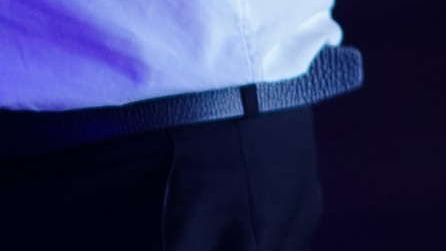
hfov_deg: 4.2
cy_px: -538
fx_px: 6044
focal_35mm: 511
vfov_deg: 2.4
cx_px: -144
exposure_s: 1/100
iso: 1000
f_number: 2
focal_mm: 85
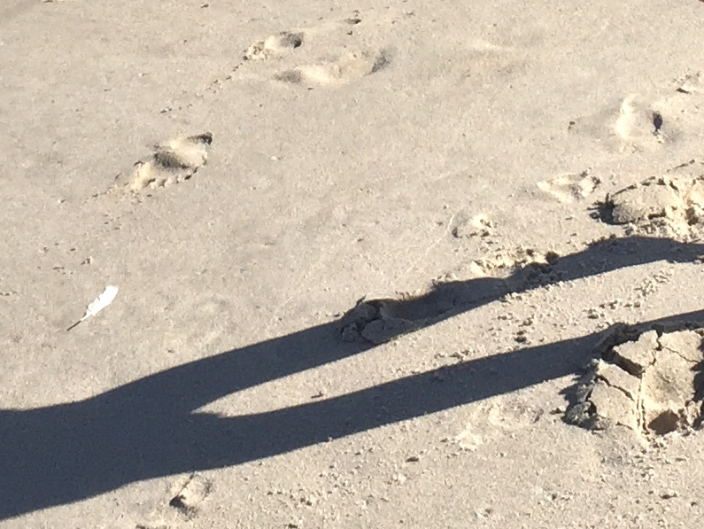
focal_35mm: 119
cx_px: 507
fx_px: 2421
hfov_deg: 16.5
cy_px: -289
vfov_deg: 11.9
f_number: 2.2
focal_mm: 4.15
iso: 32
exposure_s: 1/3300
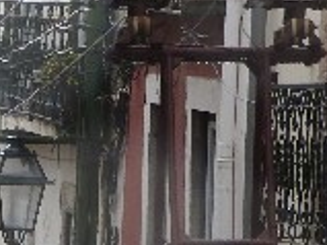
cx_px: -269
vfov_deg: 3.1
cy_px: 537
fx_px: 4521
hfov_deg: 4.1
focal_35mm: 479
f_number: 4.8
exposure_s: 1/80
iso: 100
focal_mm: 17
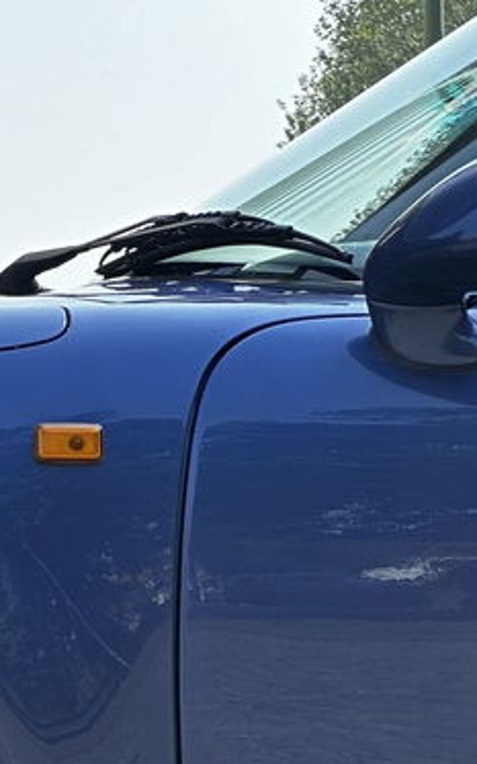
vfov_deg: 9.3
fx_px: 4661
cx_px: -510
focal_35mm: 224
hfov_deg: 5.7
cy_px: 737
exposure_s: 1/241
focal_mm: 9
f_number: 2.8
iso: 32
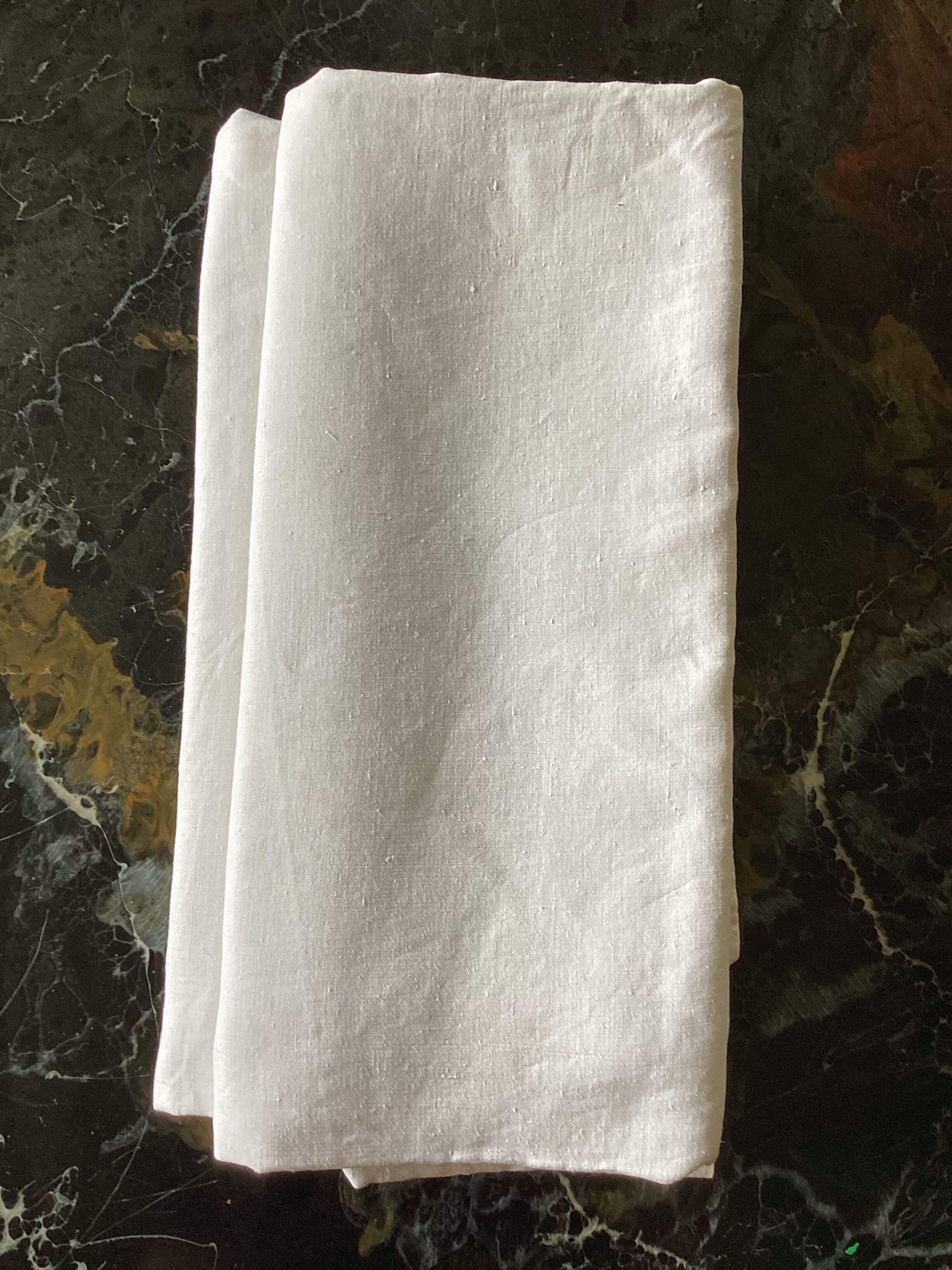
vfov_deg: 58.4
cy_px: 635
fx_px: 1137
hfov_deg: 45.4
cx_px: 476
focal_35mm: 31
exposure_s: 1/60
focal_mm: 3.3
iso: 50
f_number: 2.4
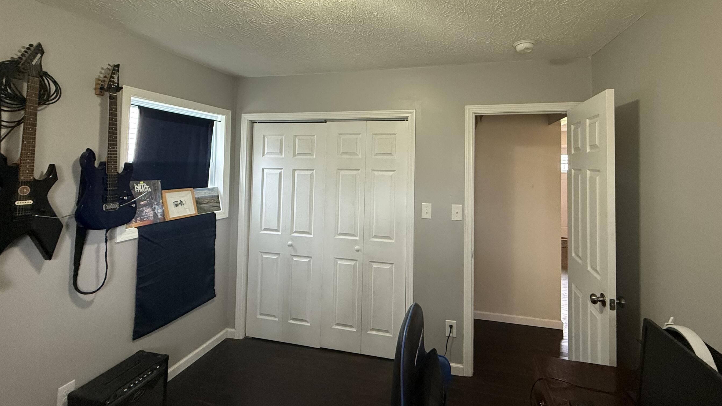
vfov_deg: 63.1
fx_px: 325
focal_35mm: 17
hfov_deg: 95.8
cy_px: 154
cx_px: 381
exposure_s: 1/60
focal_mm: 2.22
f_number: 2.2
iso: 400
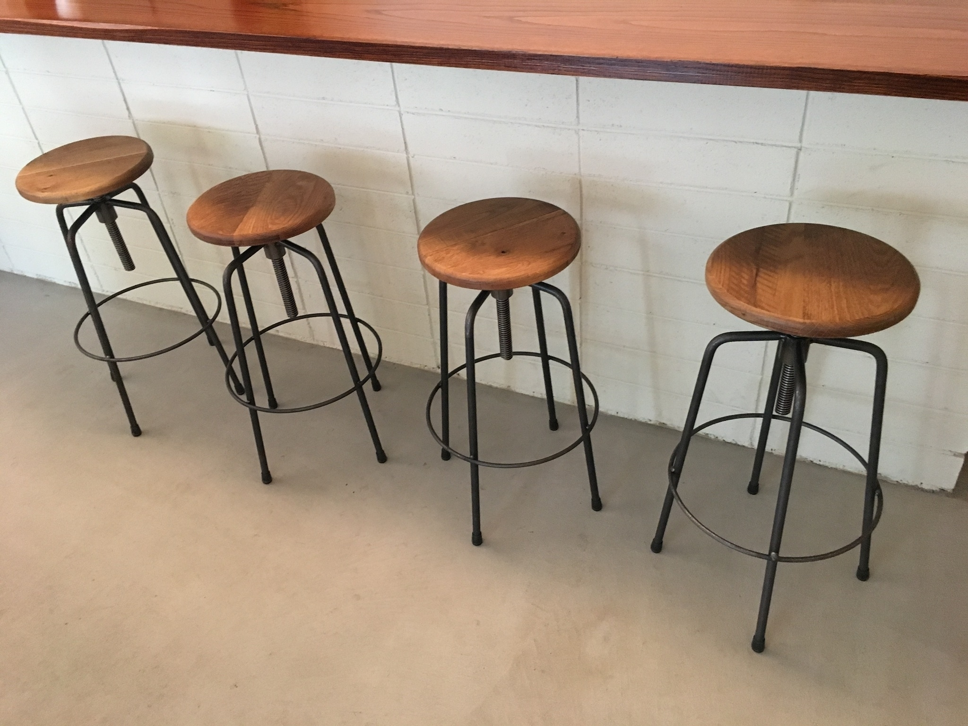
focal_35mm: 29
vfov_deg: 48.2
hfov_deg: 61.7
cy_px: 363
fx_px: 811
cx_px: 484
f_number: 2.2
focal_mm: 4.15
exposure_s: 1/15
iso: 250
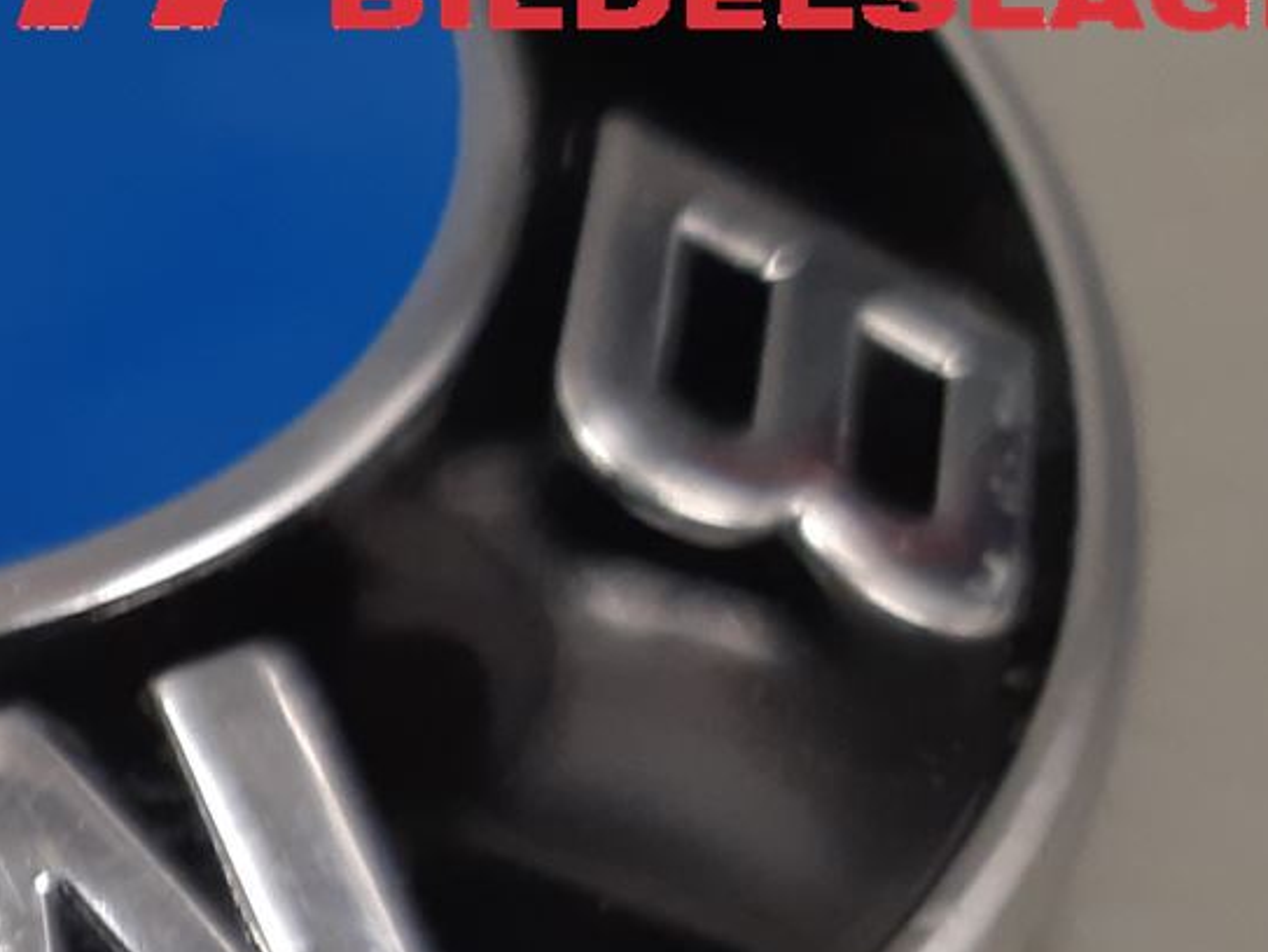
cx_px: -941
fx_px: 3592
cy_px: 1426
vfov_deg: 14.1
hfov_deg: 16.9
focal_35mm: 98
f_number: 1.7
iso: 80
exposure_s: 1/50
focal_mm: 3.93
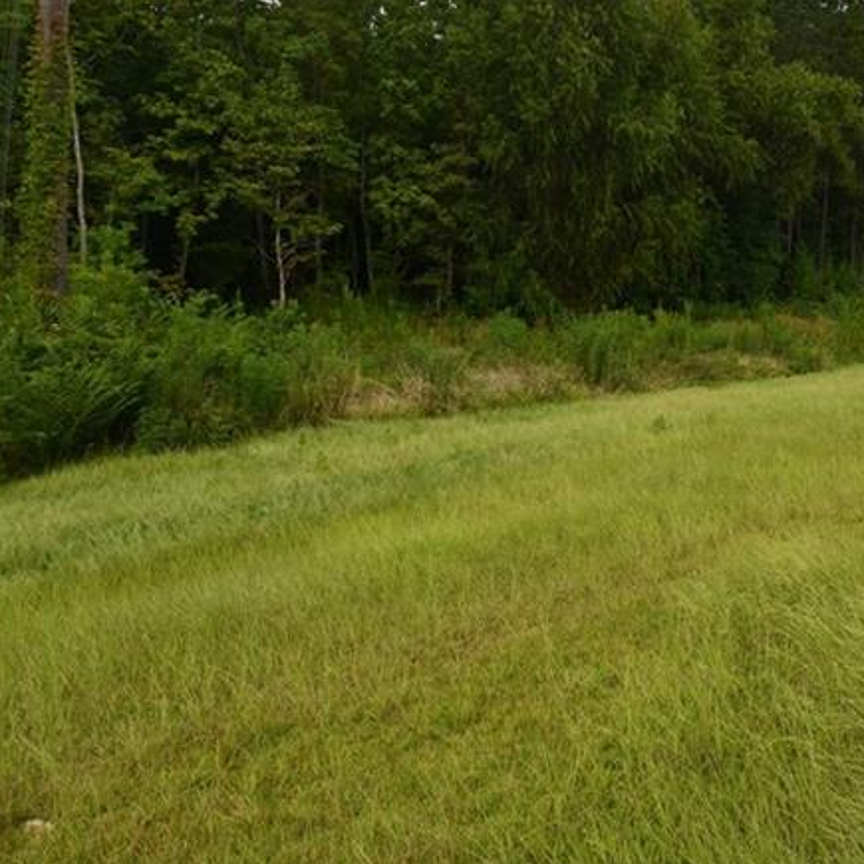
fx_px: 847
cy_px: 262
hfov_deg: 49.4
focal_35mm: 30
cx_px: 743
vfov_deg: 52.6
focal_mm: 10
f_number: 8
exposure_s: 1/250
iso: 100
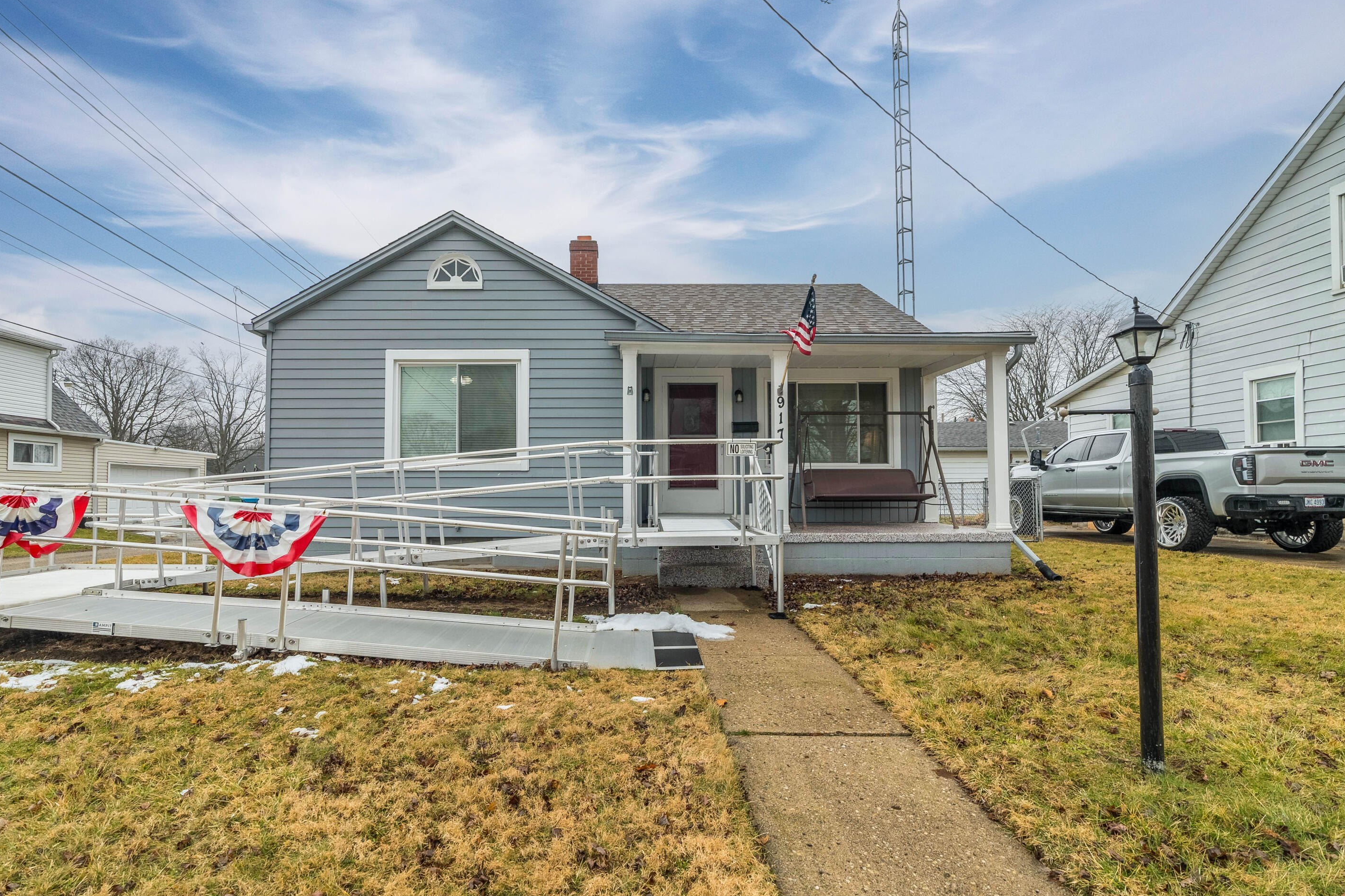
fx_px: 635
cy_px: 473
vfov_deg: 70.4
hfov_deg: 93.2
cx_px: 636
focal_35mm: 17
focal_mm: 16
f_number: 8
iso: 500
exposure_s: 1/640
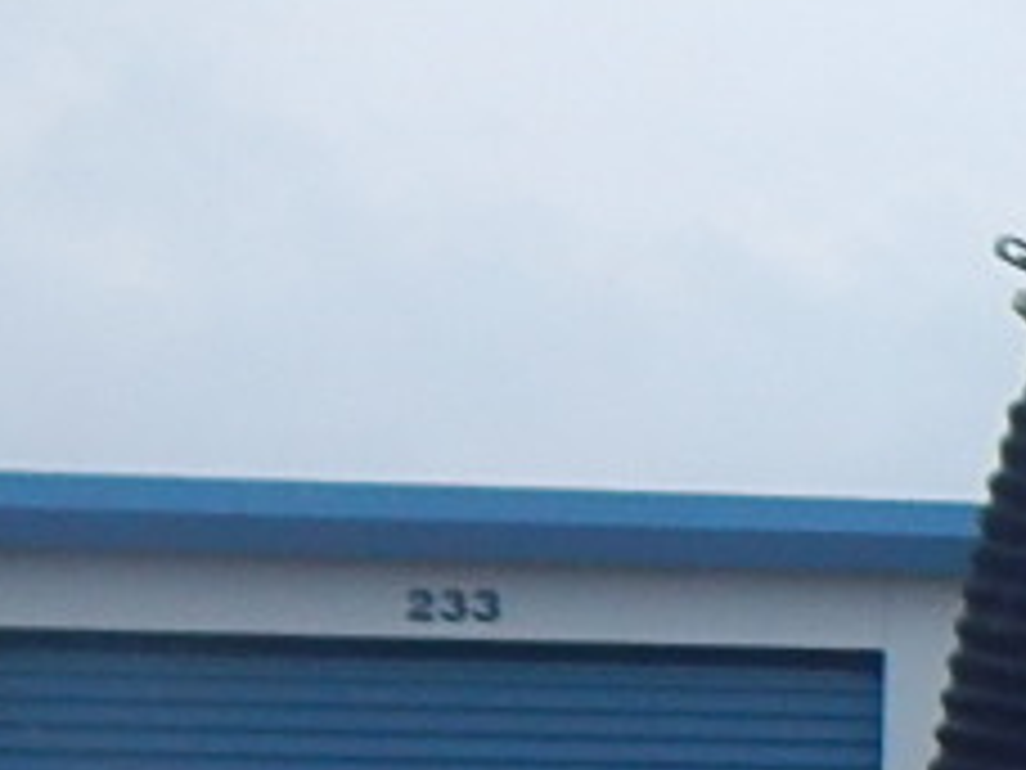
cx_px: 3416
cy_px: 1072
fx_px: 7914
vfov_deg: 5.5
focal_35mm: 267
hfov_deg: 6.5
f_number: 3.4
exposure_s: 1/800
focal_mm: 6.8
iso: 125
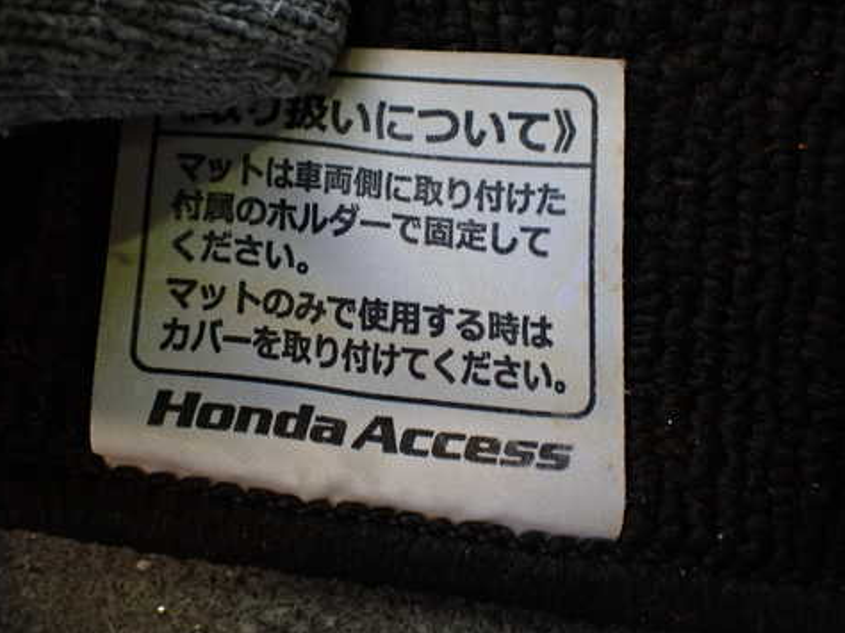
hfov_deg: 48.9
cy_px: 284
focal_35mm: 38
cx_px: 373
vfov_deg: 37.6
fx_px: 927
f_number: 2.3
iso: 250
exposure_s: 1/125
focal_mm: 5.4
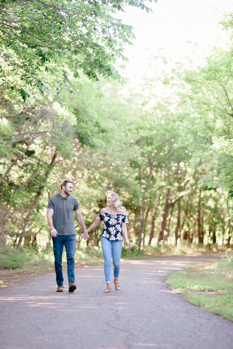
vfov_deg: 23.9
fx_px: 824
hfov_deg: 16.1
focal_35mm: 85
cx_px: 116
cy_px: 174
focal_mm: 85
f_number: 1.8
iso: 400
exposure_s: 1/200
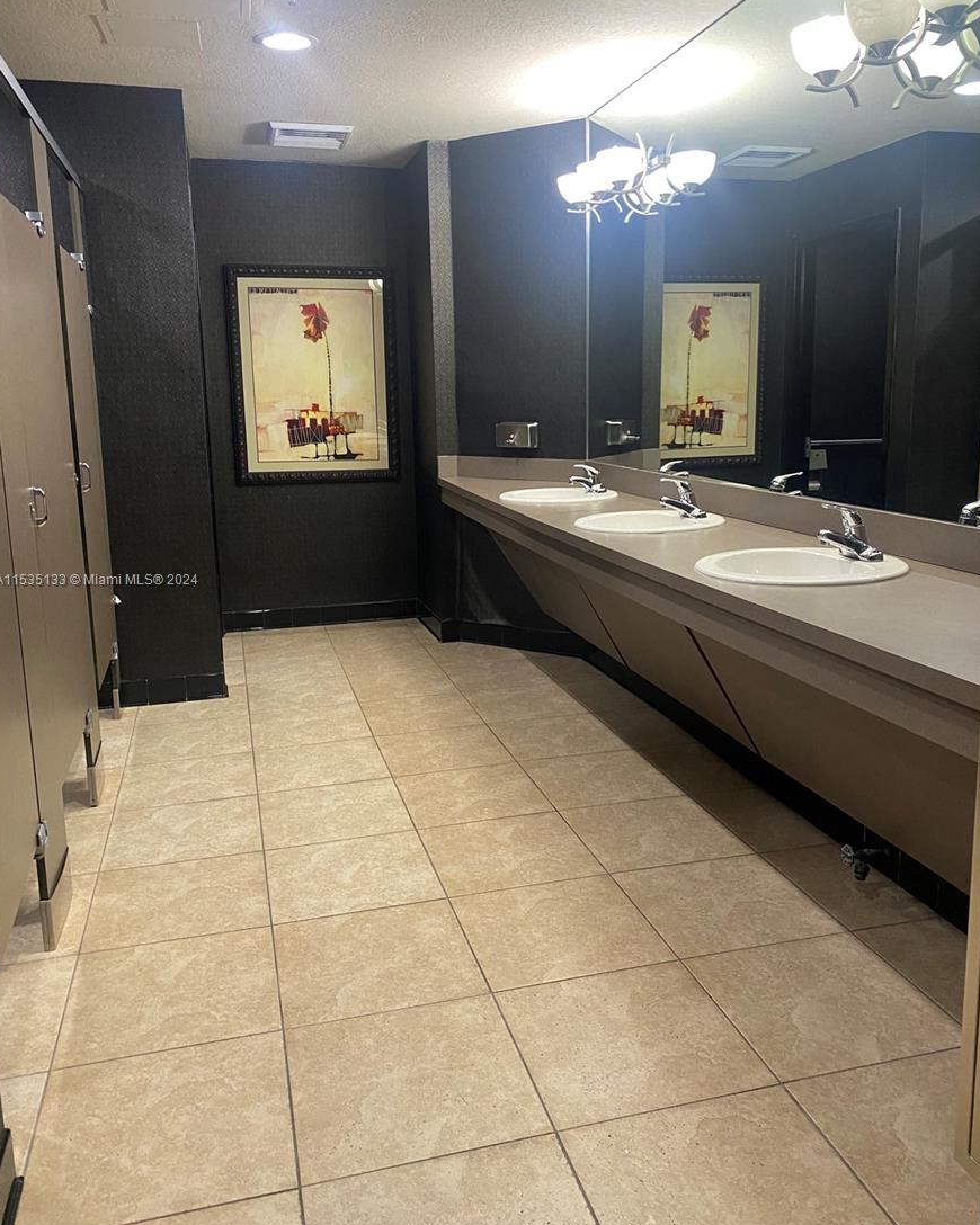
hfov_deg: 51.5
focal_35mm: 28
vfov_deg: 62.2
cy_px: 581
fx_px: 1015
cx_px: 499
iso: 200
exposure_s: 1/60
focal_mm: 4.25
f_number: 1.8
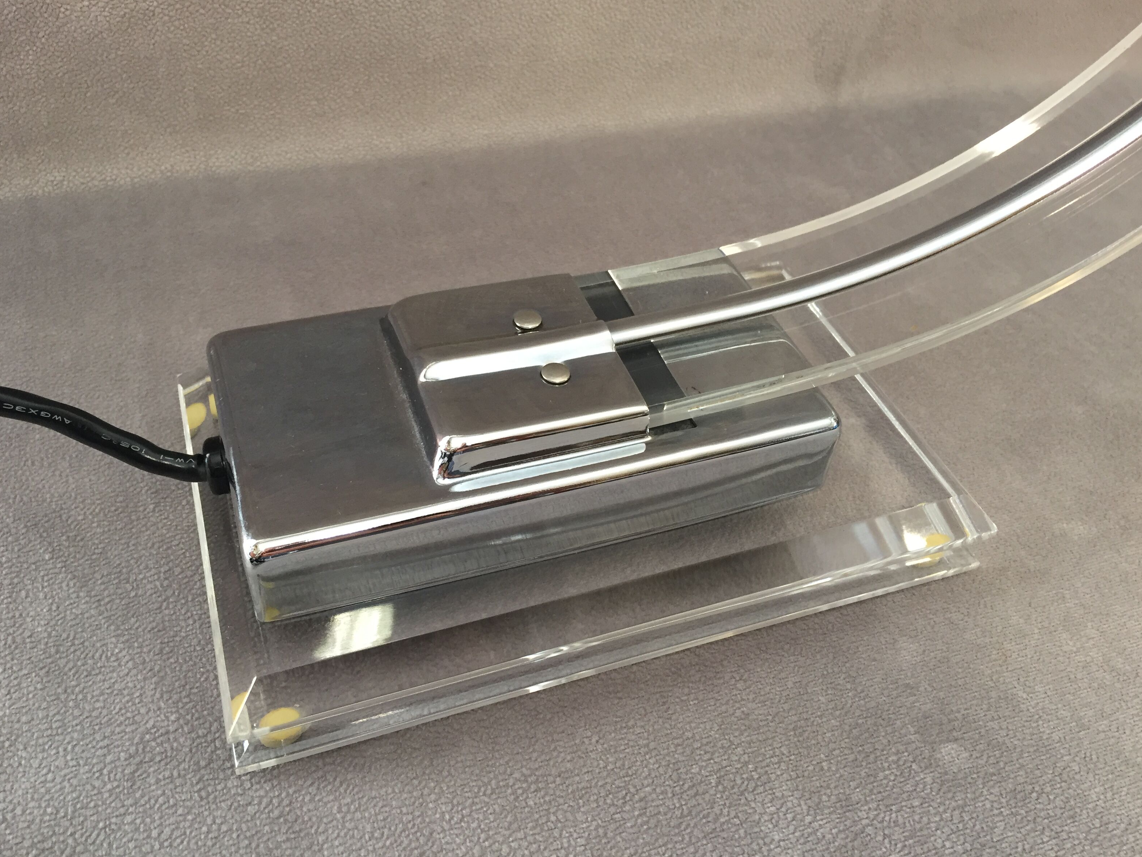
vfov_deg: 46.8
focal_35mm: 30
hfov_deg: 60.0
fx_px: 990
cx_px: 570
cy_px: 419
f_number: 2.2
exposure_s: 1/33
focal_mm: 4.15
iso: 125
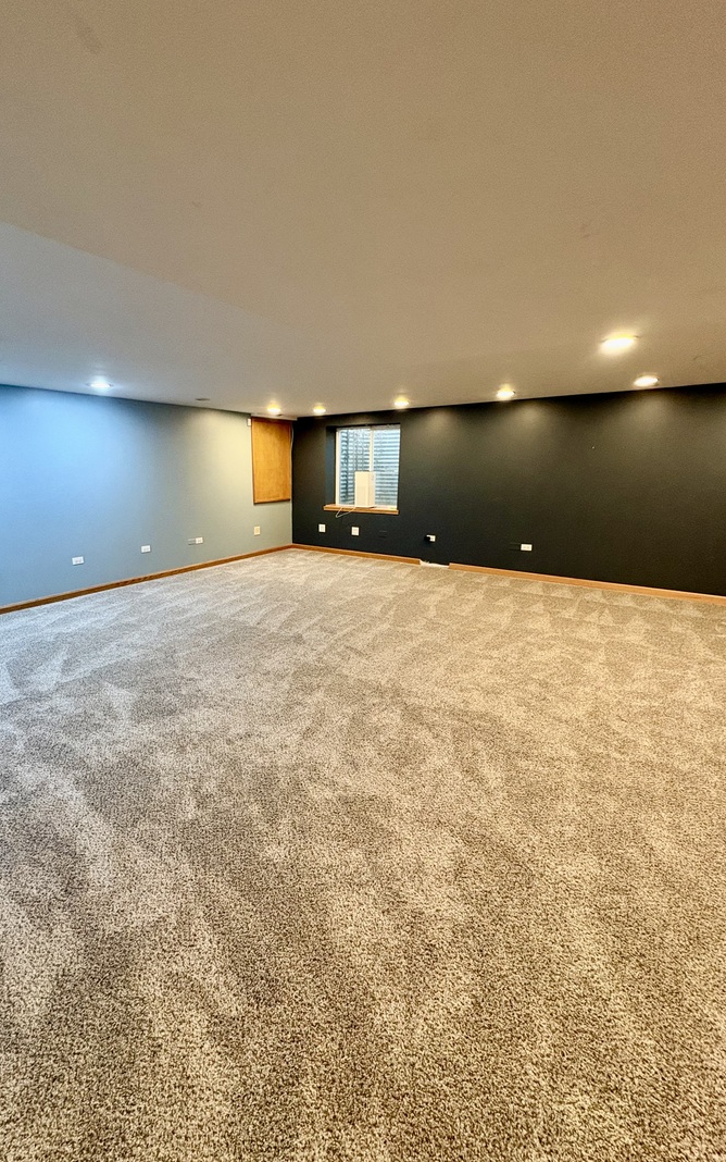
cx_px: 302
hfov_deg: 74.2
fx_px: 475
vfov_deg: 101.4
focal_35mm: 15
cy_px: 585
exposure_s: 1/60
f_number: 2.2
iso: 400
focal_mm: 2.22
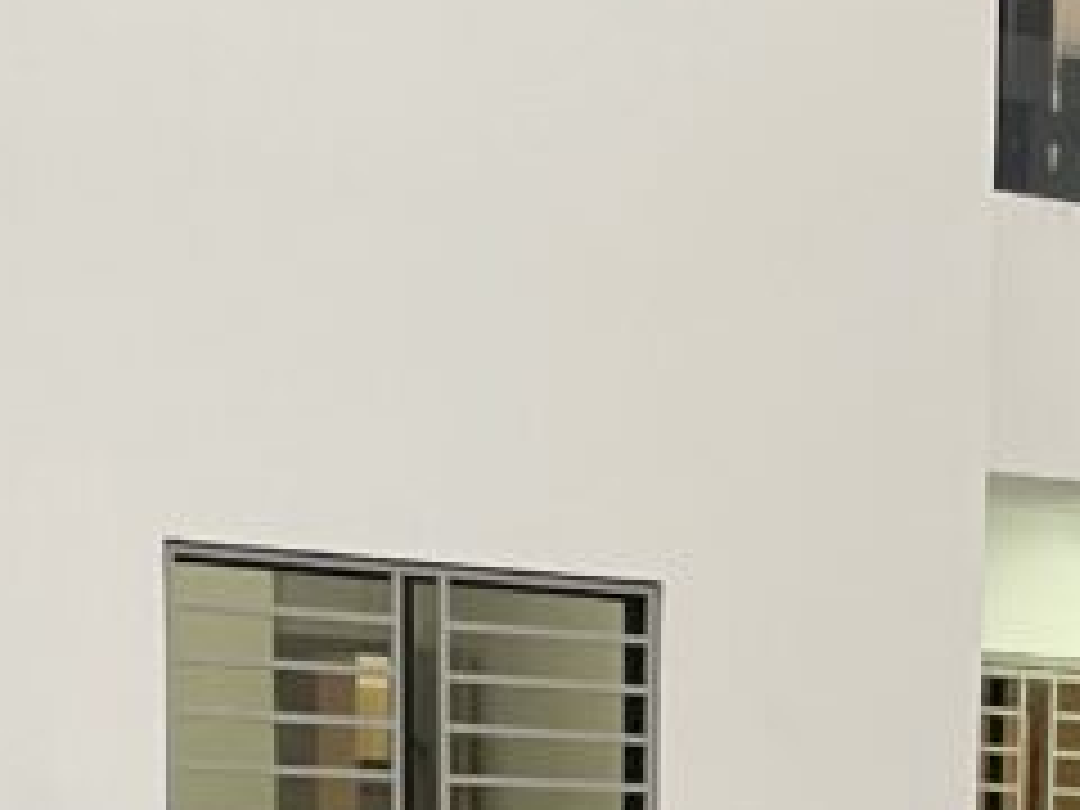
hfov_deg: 17.1
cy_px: 1521
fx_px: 3463
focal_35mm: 111
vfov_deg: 12.1
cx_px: 1197
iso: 160
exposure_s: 1/59
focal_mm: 4.2
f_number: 1.6
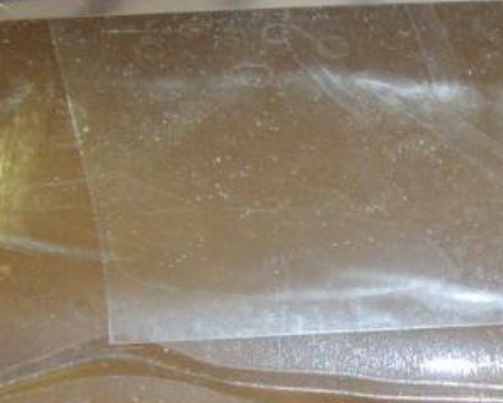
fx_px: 1757
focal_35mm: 118
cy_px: 321
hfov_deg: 16.0
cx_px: 496
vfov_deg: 13.0
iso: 100
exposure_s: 1/45
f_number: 2.8
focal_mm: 5.8
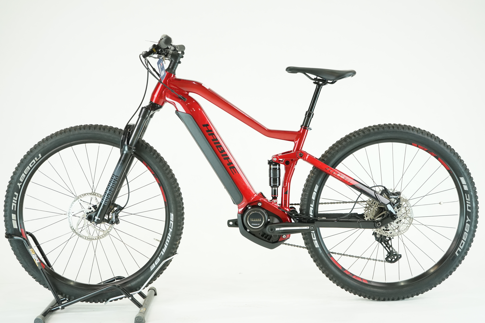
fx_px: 687
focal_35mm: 51
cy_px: 162
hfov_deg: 38.9
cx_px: 242
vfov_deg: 26.5
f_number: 5
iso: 1600
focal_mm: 51
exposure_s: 1/200
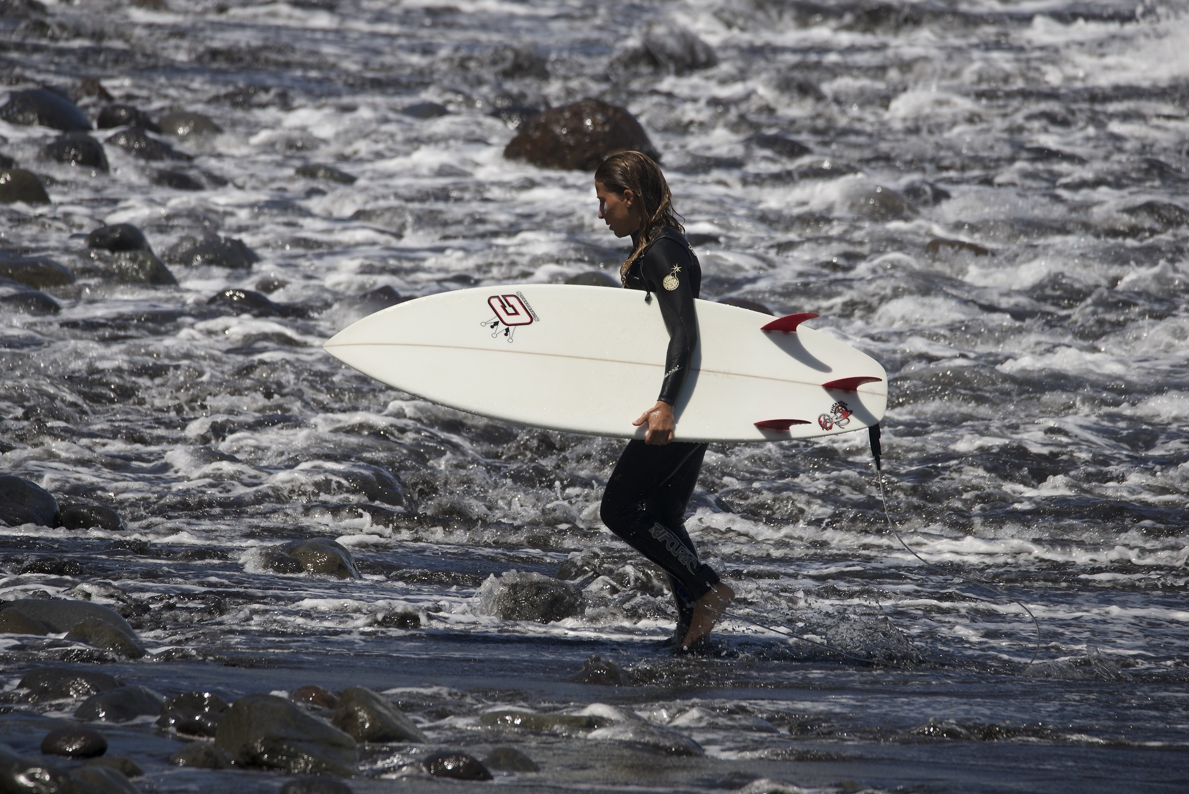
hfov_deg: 4.1
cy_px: 397
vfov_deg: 2.8
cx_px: 594
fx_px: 16519
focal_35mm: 500
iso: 125
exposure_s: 1/800
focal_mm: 500
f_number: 9
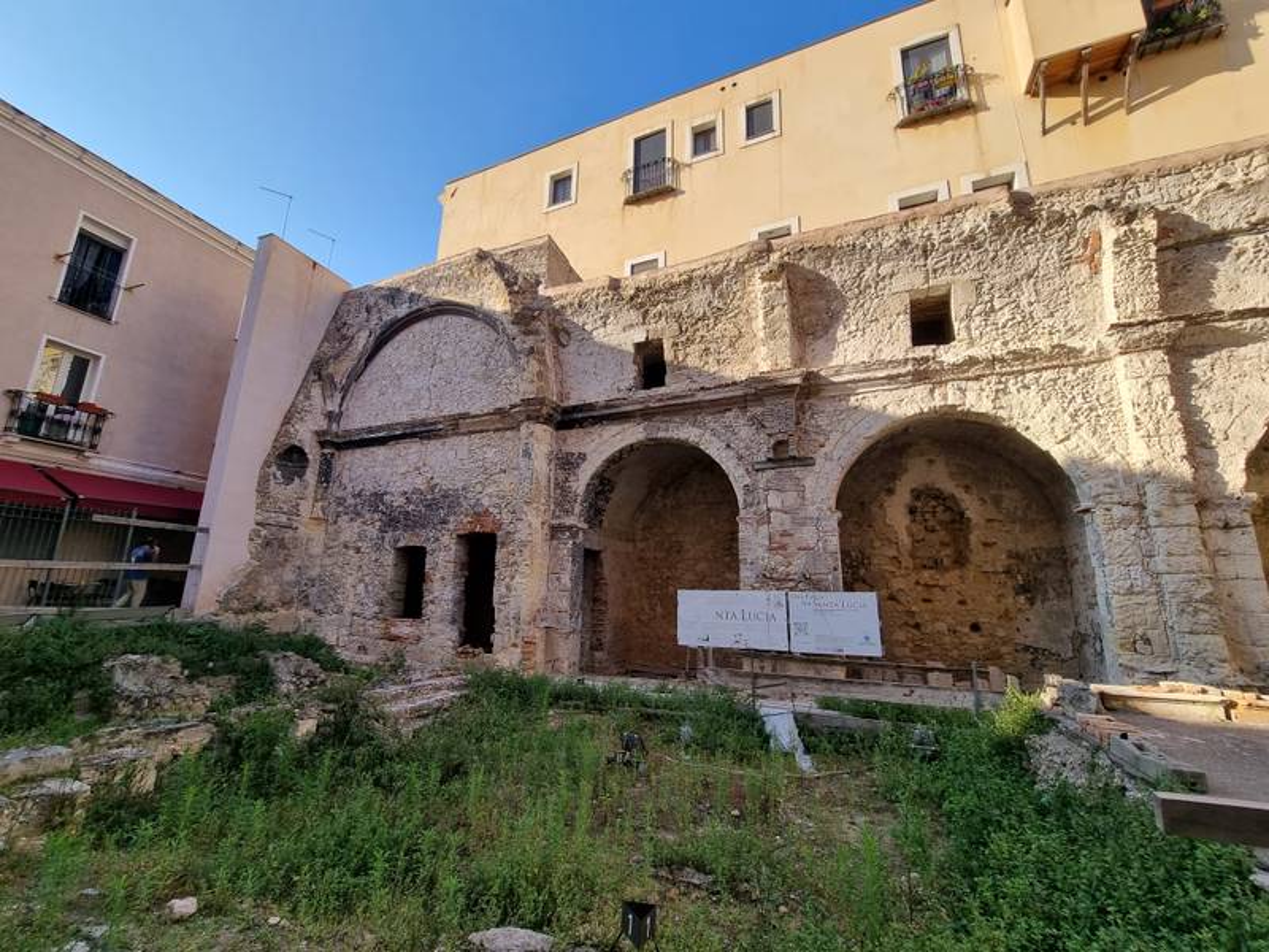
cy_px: 476
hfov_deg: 106.2
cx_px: 634
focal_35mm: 13
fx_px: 477
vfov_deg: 89.9
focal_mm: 2.2
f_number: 2.2
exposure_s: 1/654
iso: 50
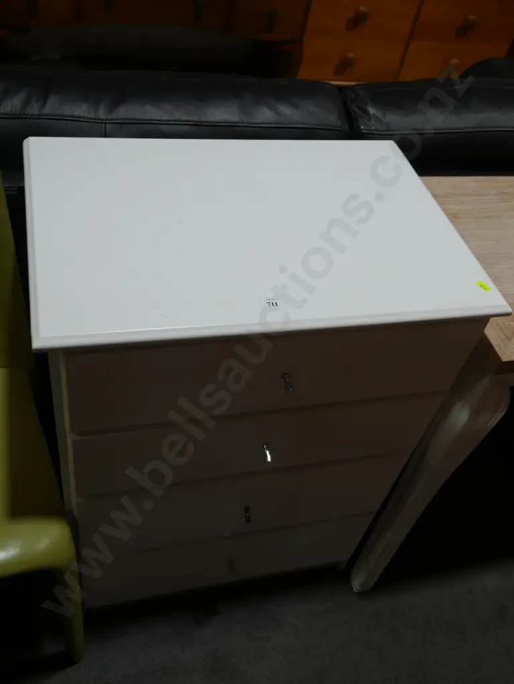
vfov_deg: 56.8
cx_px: 257
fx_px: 633
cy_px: 342
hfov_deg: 44.2
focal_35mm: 32
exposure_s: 1/160
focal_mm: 16
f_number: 4.5
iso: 200
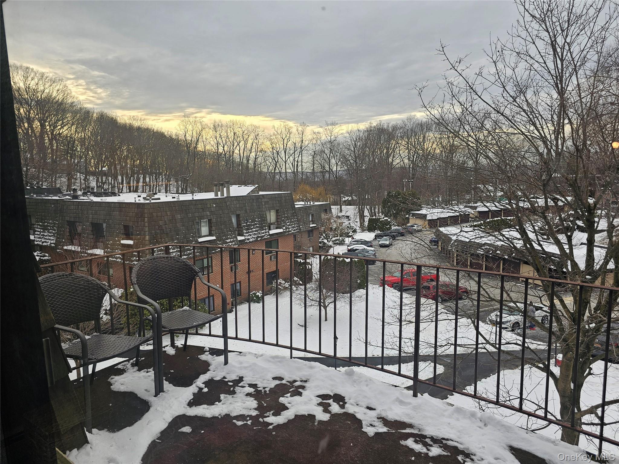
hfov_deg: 73.9
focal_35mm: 23
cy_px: 232
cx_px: 310
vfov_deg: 58.9
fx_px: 411
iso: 12
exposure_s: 1/120
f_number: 1.7
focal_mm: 6.3
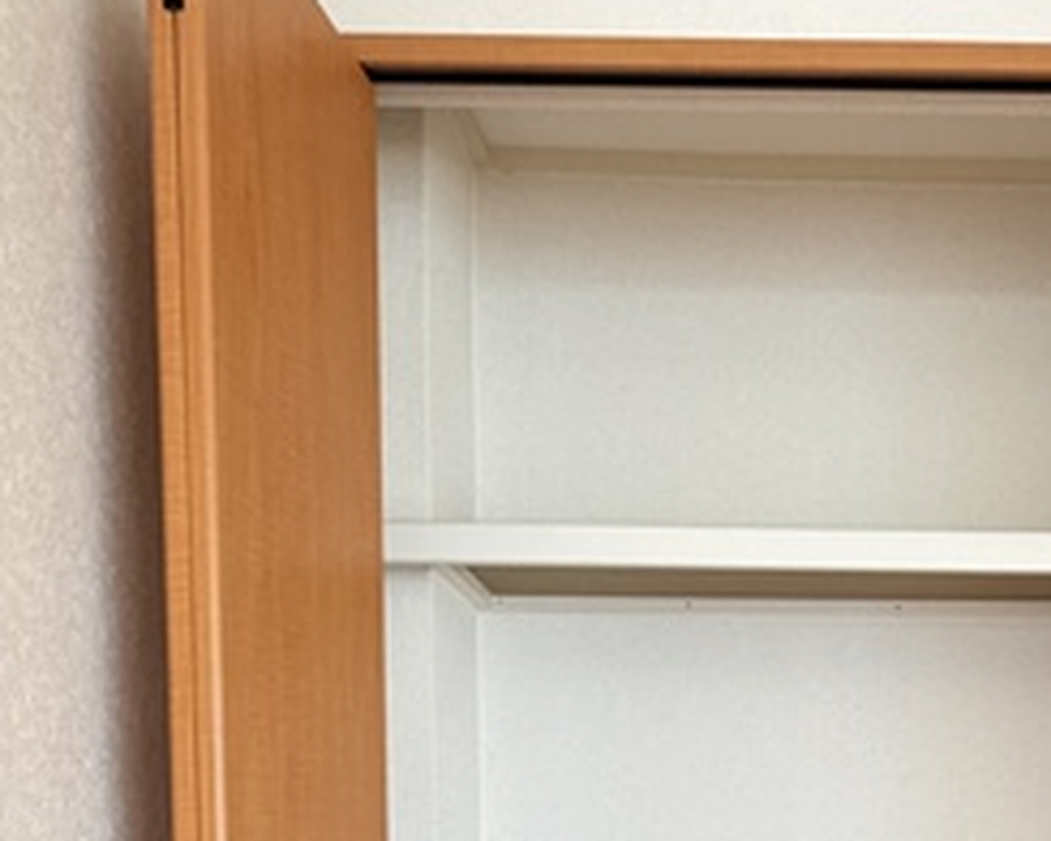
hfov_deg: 44.8
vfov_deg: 32.6
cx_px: 824
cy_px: 968
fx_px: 1213
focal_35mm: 39
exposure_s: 1/60
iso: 400
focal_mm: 2.22
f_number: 2.2
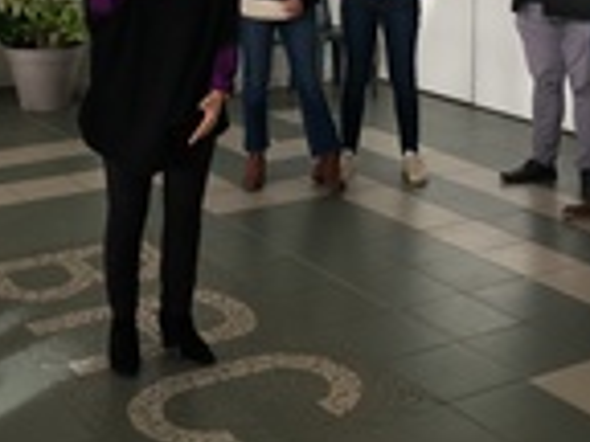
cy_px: -47
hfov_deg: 27.7
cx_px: 254
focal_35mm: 70
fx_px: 1193
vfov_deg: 20.1
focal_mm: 4.15
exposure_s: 1/100
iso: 32
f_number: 2.2
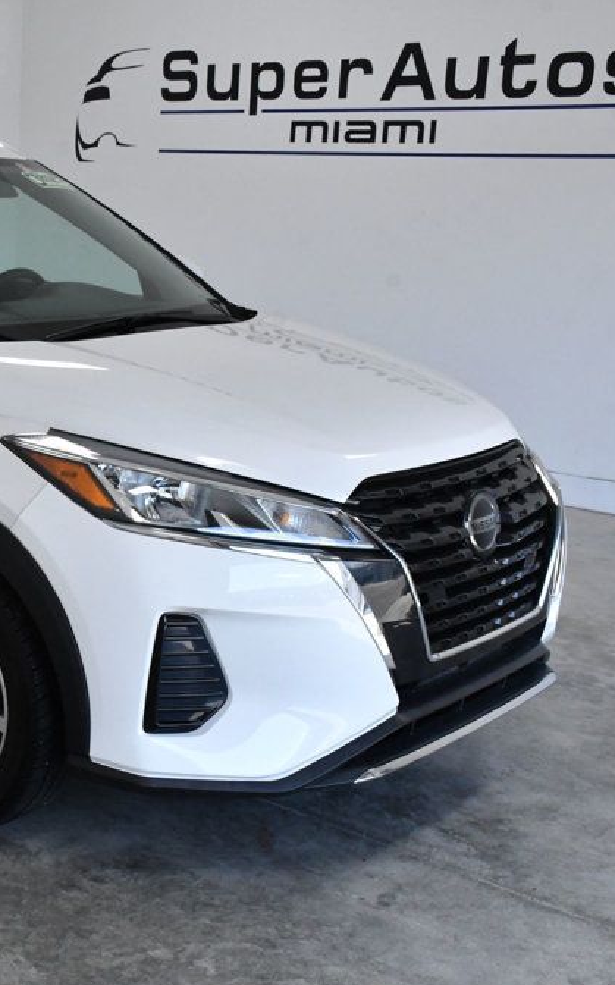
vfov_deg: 36.3
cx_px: -50
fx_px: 1503
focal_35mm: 56
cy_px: 496
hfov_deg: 22.0
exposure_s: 1/500
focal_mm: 24
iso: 2500
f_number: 11
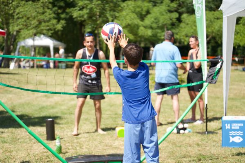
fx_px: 476
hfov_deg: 28.8
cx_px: 122
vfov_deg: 19.5
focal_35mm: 70
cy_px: 82
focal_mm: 70
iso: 500
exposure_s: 1/6400
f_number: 2.8
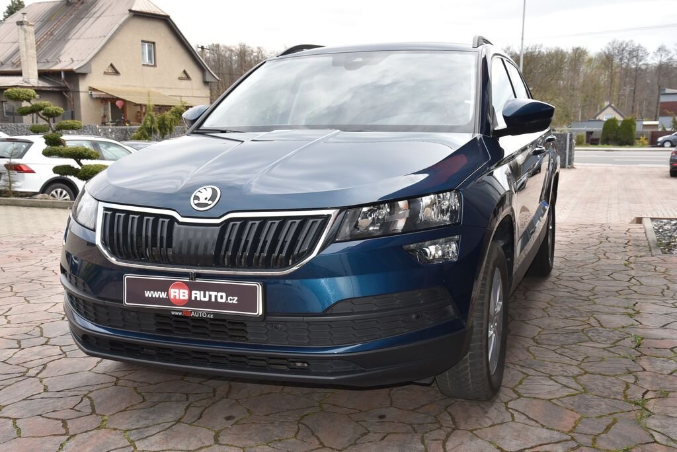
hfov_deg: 48.4
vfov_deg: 33.4
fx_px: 753
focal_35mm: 40
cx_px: 338
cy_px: 226
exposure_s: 1/200
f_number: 10
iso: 500
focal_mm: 40
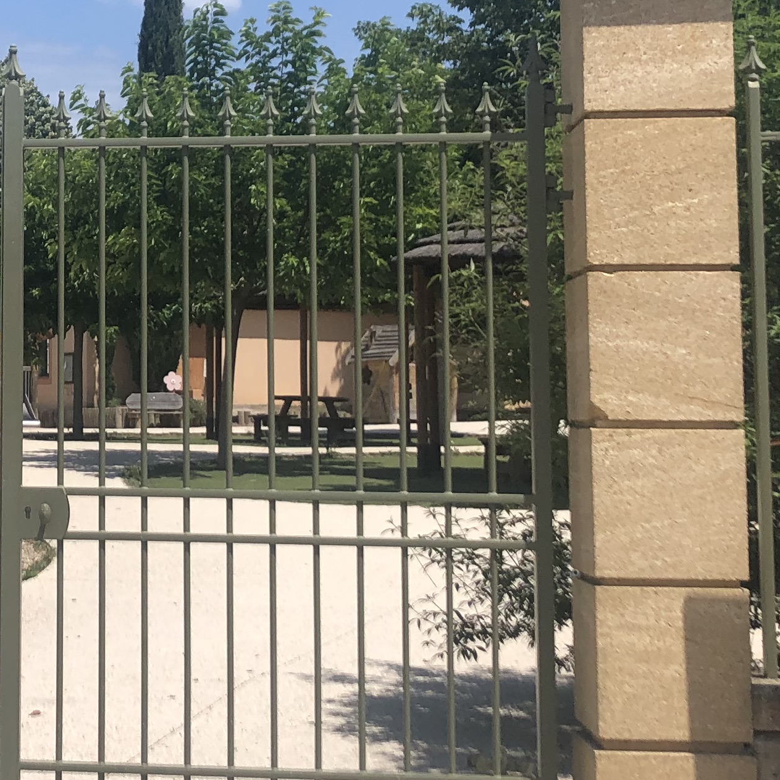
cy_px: 258
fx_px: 2014
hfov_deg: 21.1
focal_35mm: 79
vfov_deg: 21.8
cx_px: -14
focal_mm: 3.99
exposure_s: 1/2825
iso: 20
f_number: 1.8
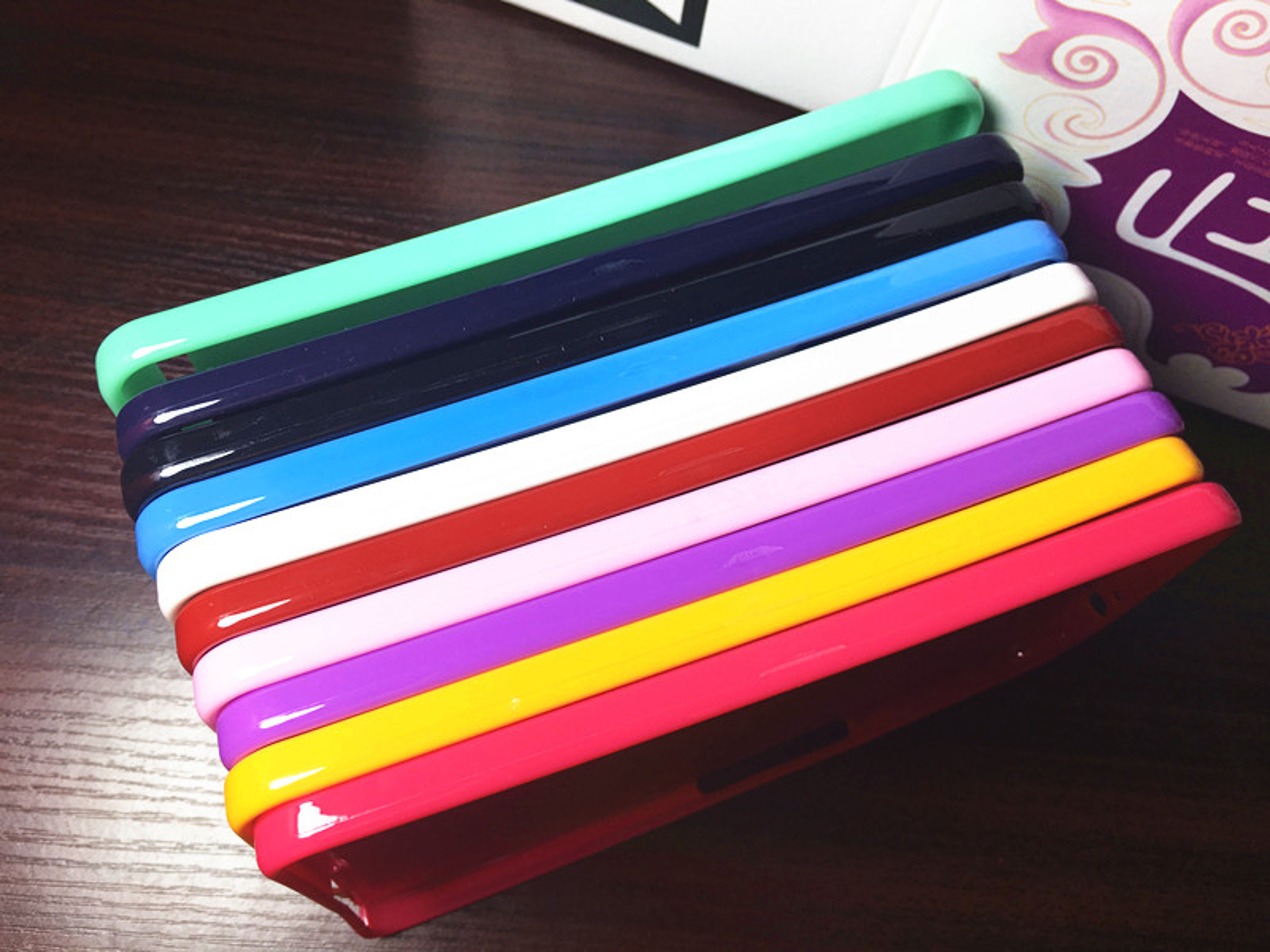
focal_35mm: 29
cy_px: 476
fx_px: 1064
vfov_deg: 48.2
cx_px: 635
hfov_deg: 61.7
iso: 25
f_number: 2.2
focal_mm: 4.15
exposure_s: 1/158
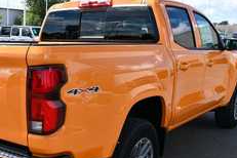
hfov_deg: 37.2
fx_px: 342
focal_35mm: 52
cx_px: 57
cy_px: 102
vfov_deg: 25.9
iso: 140
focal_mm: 20
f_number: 8
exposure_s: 1/250
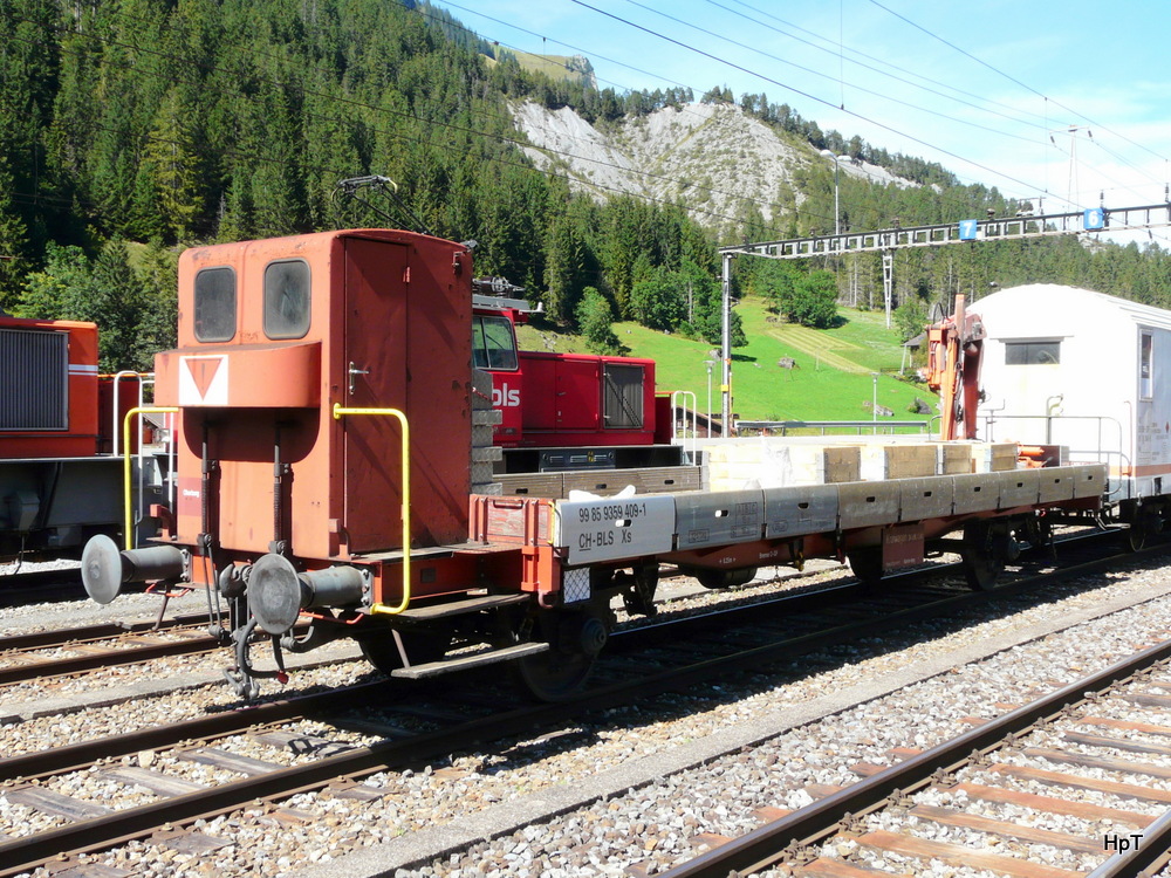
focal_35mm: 40
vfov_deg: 36.0
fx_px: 1353
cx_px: 586
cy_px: 439
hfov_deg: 46.8
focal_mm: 6.5
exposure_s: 1/250
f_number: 5
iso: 100
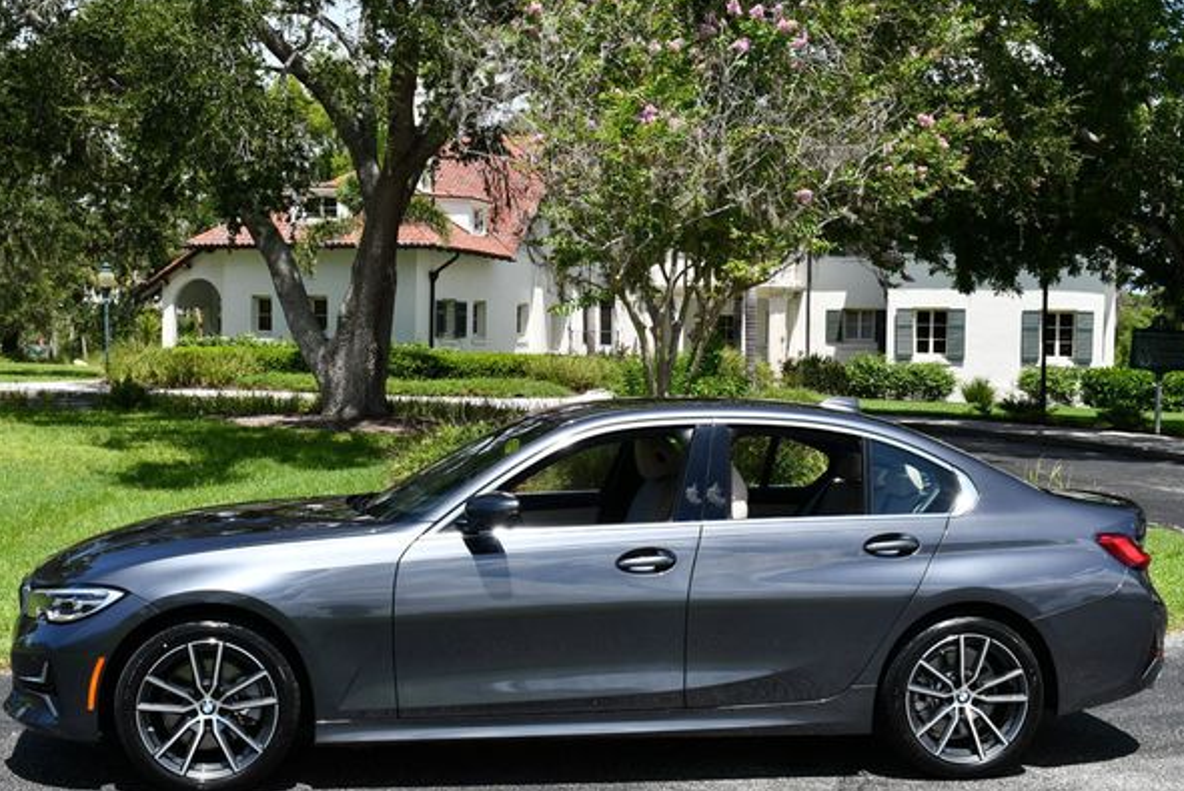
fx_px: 1711
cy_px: 407
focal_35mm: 52
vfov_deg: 26.0
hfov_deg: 38.2
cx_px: 589
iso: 100
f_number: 8
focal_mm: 24
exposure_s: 1/250
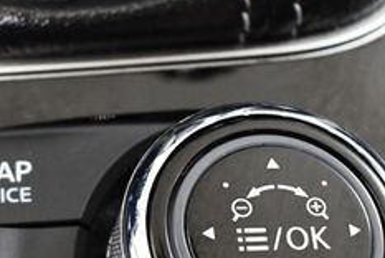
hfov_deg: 20.5
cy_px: 256
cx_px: 106
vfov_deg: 13.7
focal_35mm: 99
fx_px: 1060
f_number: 3.5
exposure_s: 1/100
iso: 3200
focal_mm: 18
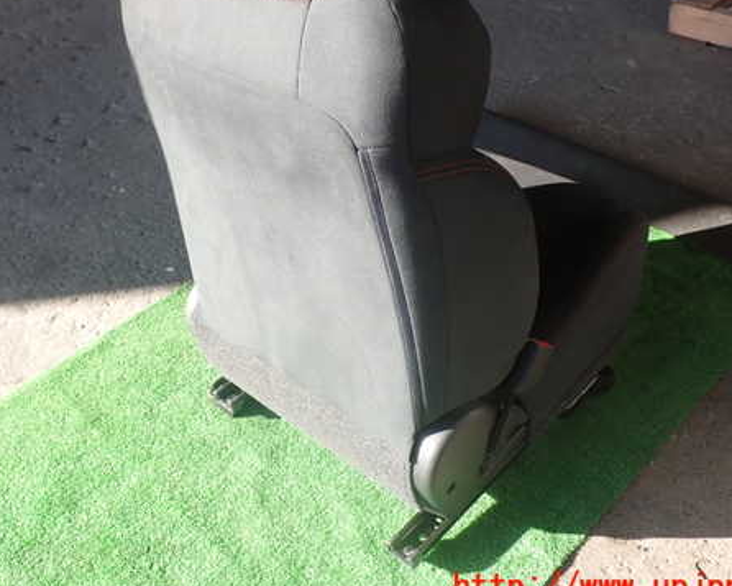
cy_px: 240
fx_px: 910
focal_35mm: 42
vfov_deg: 35.6
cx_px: 332
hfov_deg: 43.8
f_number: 3.2
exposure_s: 1/125
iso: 100
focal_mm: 5.79
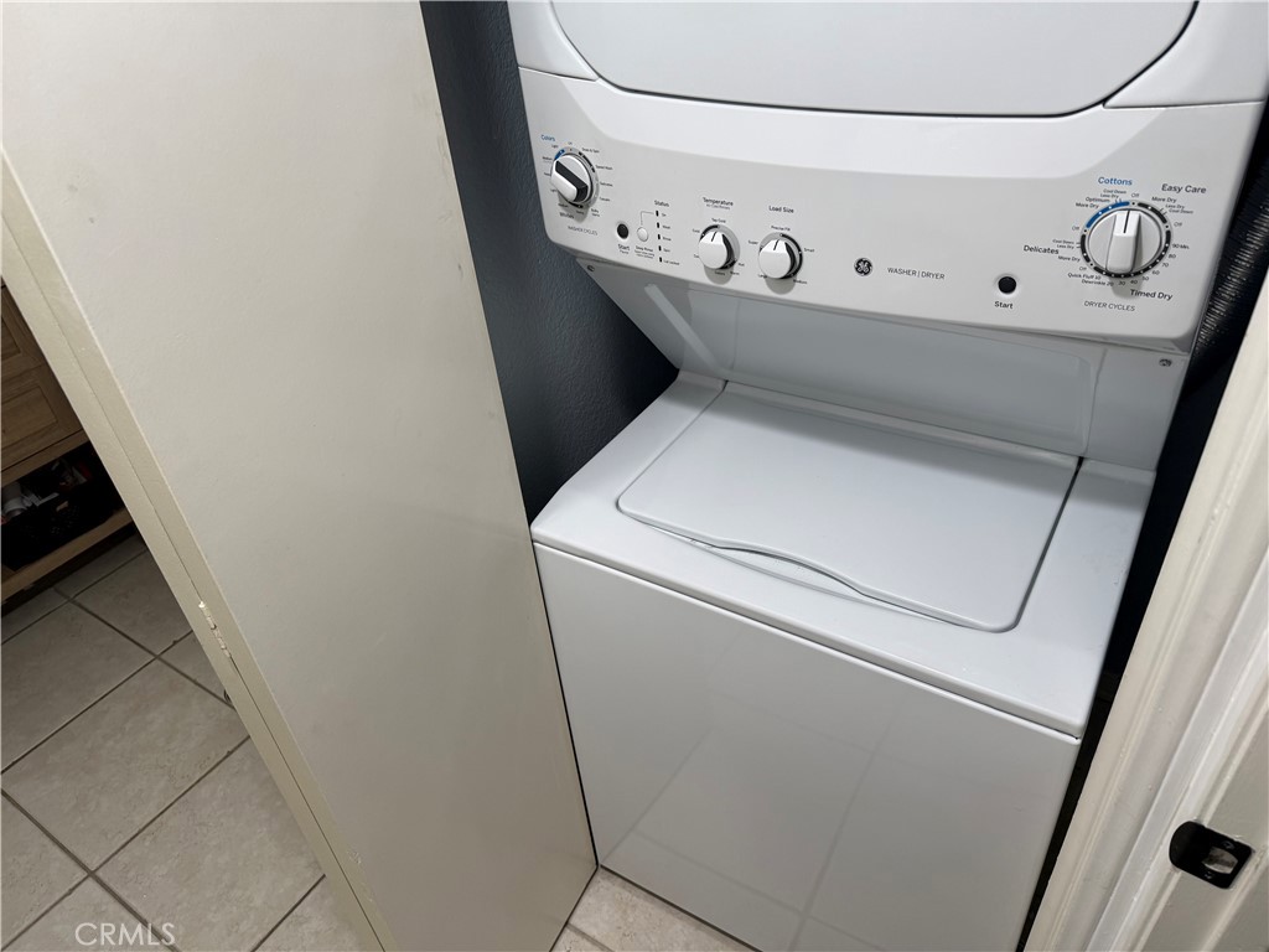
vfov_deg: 56.8
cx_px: 634
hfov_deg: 71.6
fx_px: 880
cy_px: 476
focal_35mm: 24
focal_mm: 6.76
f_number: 1.78
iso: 100
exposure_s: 1/120
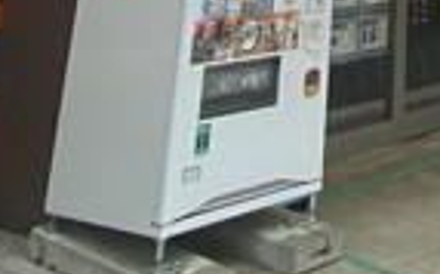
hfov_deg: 24.5
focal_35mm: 77
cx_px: 520
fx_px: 922
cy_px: -628
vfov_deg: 10.1
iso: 20
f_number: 2.4
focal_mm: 1.54
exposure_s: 1/978
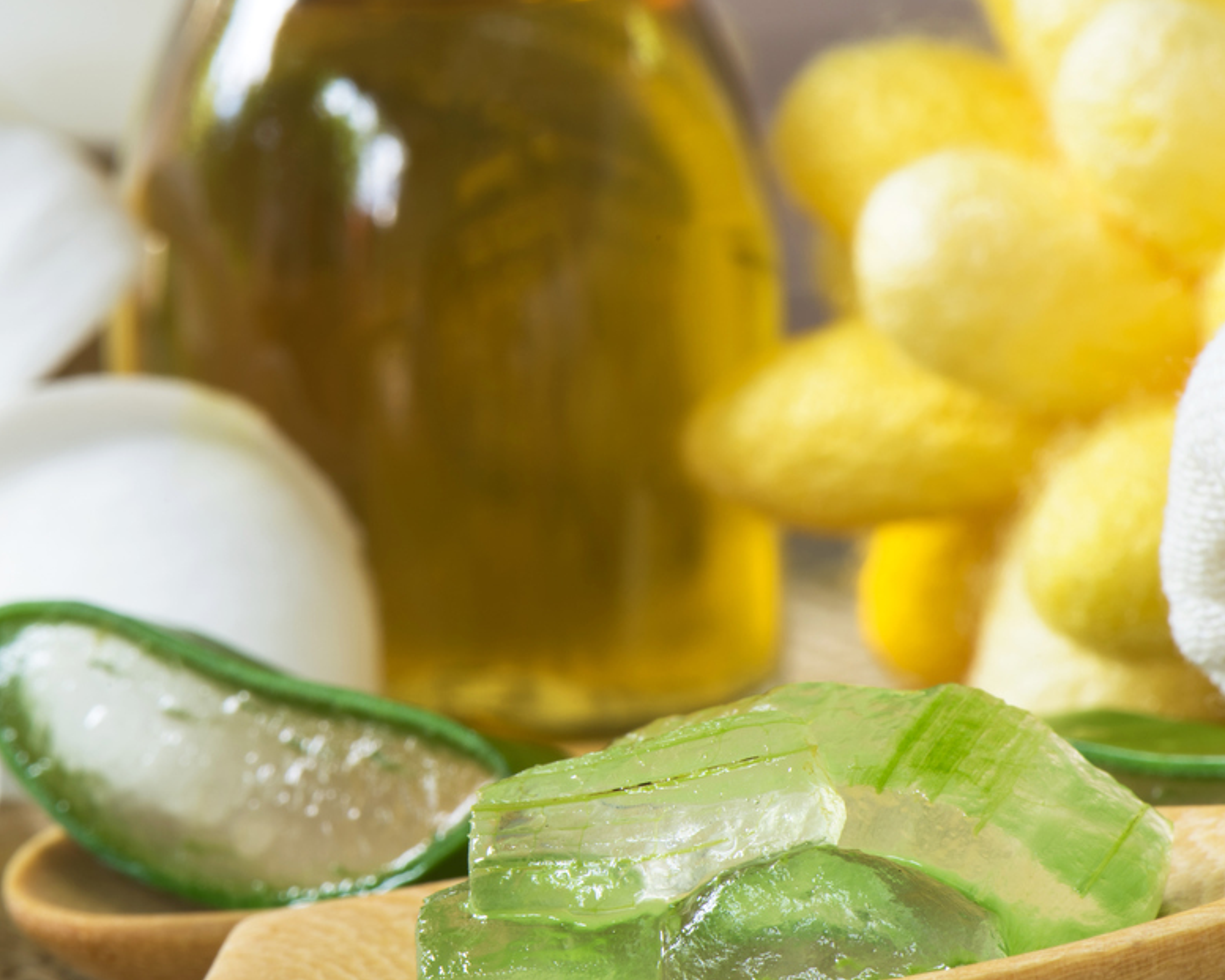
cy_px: 489
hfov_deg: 12.1
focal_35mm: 159
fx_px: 5766
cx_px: 508
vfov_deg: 9.7
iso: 100
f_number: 20
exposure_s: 2.5
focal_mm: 105
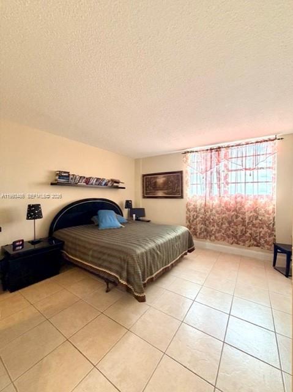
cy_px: 196
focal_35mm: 14
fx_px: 158
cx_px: 146
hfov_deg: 85.6
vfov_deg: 102.1
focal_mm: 2.22
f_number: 2.2
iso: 200
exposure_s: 1/60
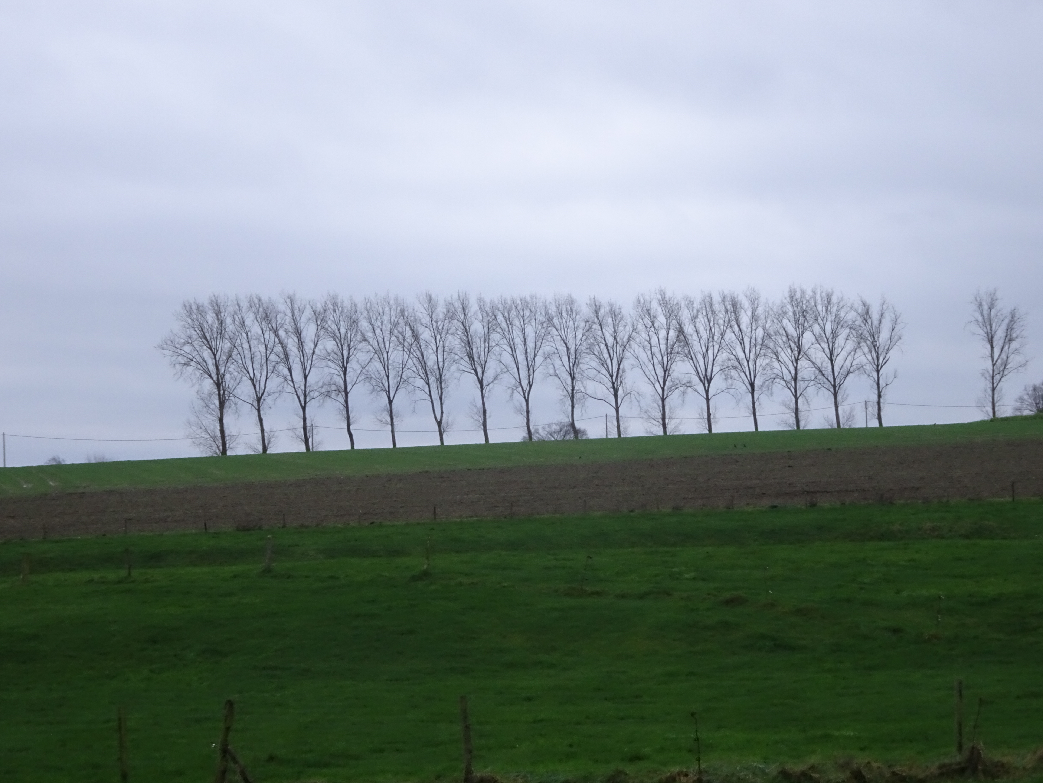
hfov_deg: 18.2
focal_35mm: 108
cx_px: 522
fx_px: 3254
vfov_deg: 13.7
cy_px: 392
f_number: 5
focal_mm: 18.53
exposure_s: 1/100
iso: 800
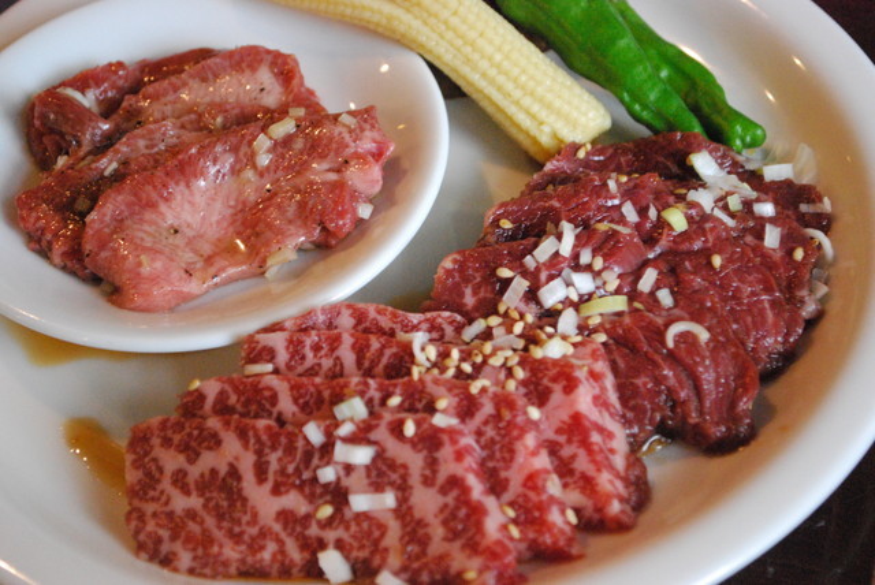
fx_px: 2007
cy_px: 292
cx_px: 438
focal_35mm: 82
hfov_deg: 24.6
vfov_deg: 16.6
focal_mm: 55
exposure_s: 1/60
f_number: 5.6
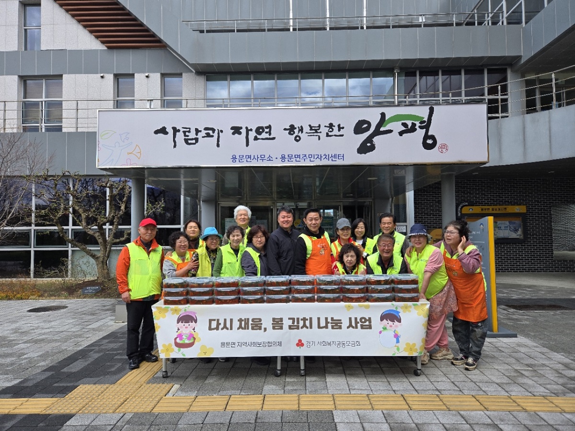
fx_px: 382
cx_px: 288
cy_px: 216
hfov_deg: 73.9
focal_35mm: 23
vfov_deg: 58.9
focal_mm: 5.4
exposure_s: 1/2016
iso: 80
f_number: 1.8
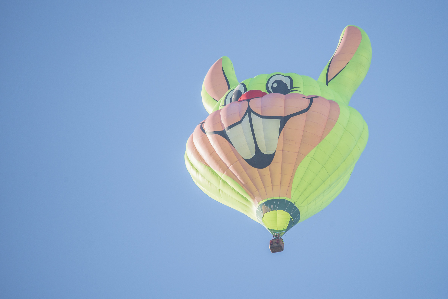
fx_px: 6224
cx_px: 224
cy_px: 150
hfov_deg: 4.1
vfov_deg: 2.8
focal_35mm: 500
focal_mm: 500
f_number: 6.3
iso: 200
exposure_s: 1/1000
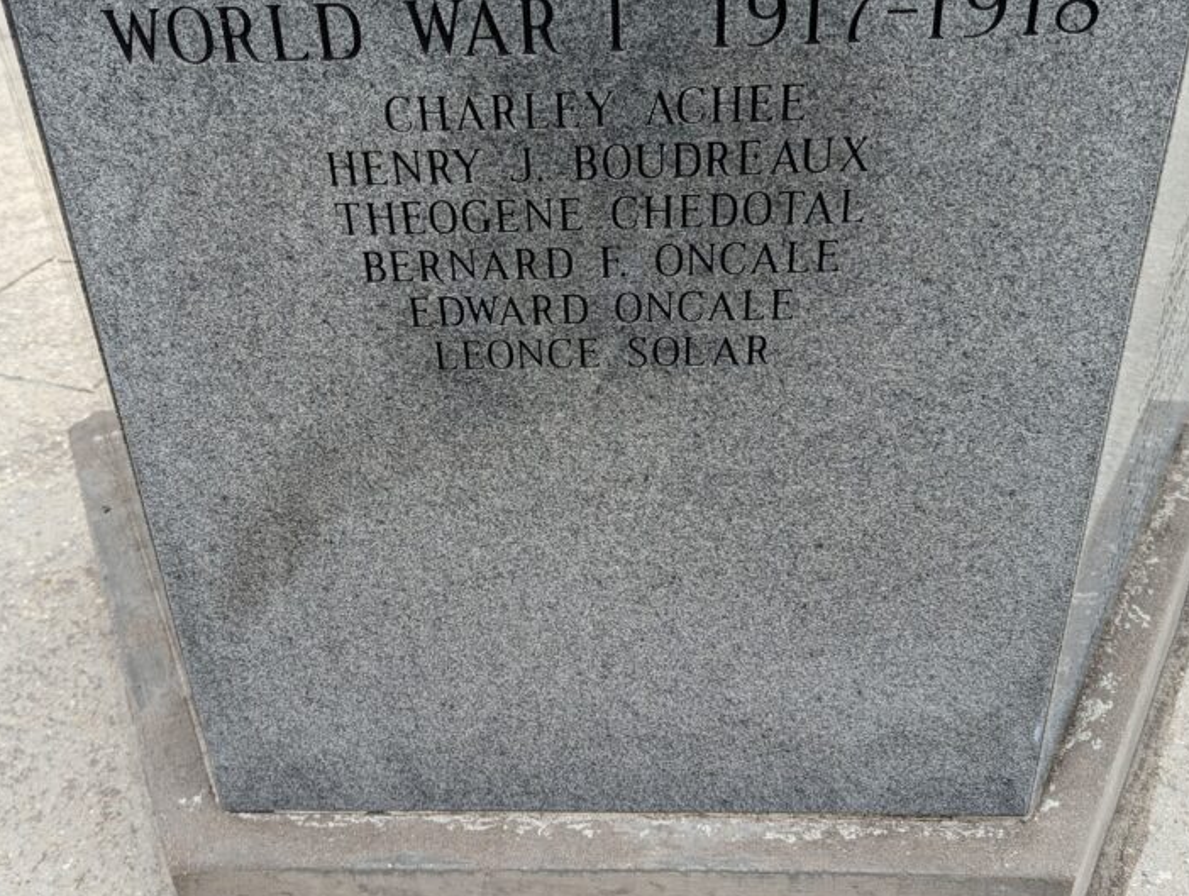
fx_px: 1204
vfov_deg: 40.4
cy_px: 311
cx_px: 561
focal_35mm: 35
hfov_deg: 52.5
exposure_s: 1/455
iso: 52
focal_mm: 6.81
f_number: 1.85
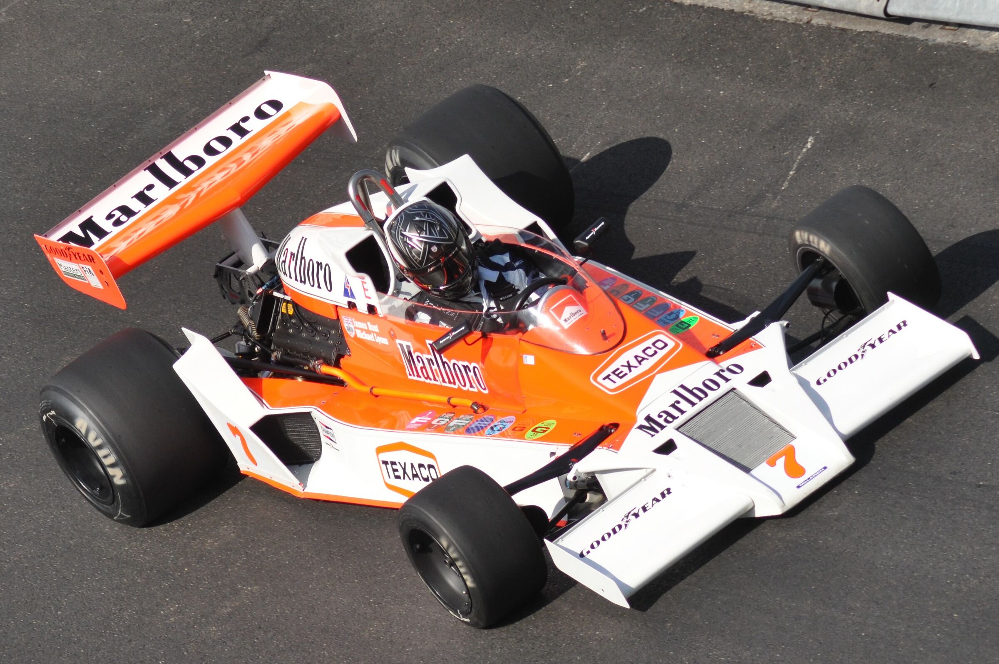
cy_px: 332
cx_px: 500
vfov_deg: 6.8
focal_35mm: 202
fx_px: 5614
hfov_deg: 10.2
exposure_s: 1/1600
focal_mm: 135
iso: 400
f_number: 6.3
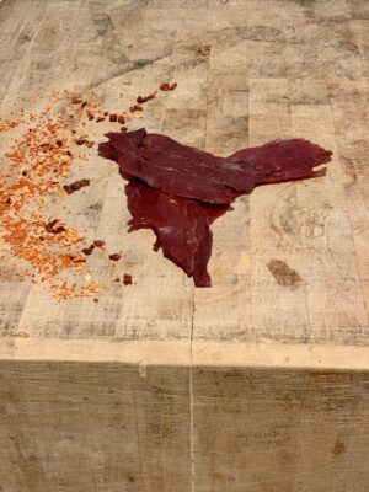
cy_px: 246
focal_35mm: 52
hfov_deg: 28.0
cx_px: 184
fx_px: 739
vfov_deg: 36.8
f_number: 2.4
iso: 400
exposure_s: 1/50
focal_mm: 6
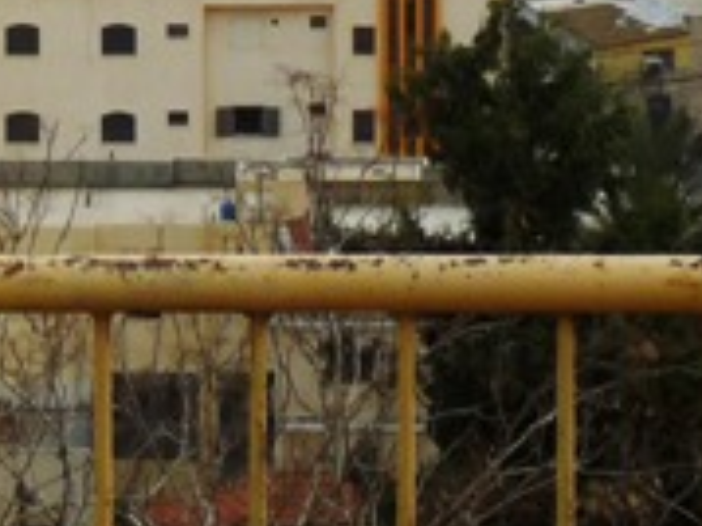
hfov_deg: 5.8
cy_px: -577
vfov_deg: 4.4
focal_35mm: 336
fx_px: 6809
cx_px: -306
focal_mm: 13.3
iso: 100
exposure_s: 1/80
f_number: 3.4
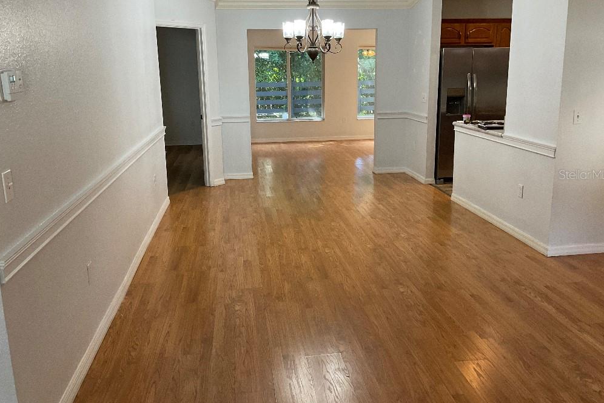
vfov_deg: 42.2
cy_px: 174
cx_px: 306
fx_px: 520
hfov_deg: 60.3
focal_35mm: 31
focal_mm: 3
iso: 80
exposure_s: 1/60
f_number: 1.8
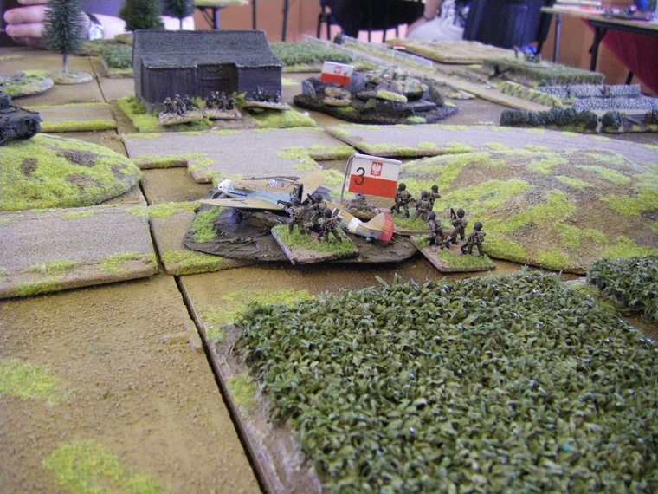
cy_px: 247
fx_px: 722
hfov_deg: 49.0
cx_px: 329
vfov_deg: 37.7
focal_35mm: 38
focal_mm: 6.3
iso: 640
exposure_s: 1/50
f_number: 3.5
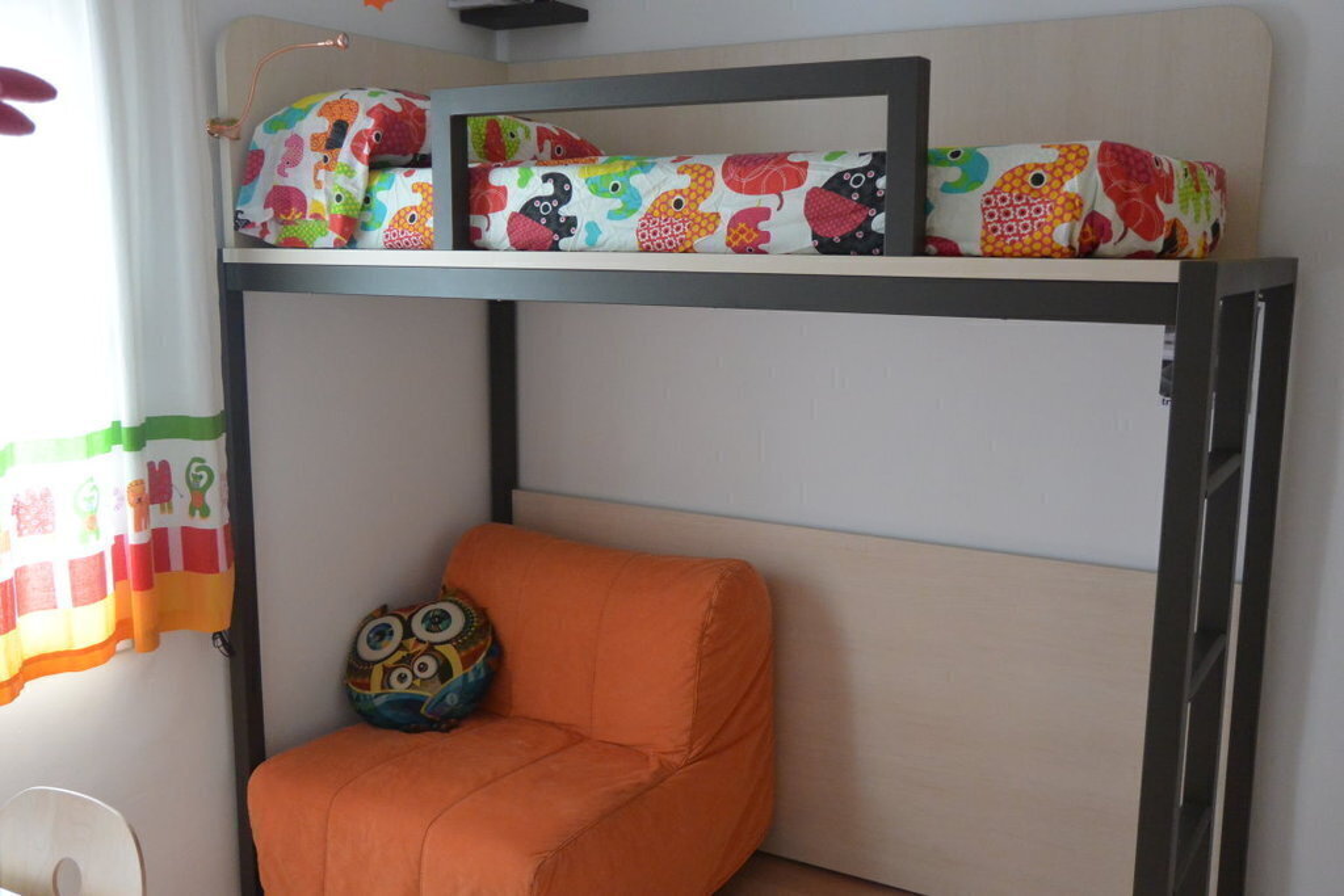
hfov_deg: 55.8
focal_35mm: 34
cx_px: 672
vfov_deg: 38.9
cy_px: 448
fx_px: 1269
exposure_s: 1/30
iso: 900
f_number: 4.5
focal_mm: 12.8
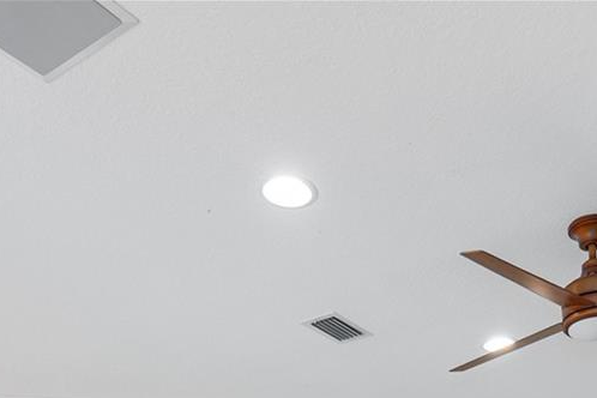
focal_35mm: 45
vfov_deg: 22.7
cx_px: 408
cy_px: 638
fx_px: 746
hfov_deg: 42.9
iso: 400
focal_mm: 14
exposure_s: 1/10
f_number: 8
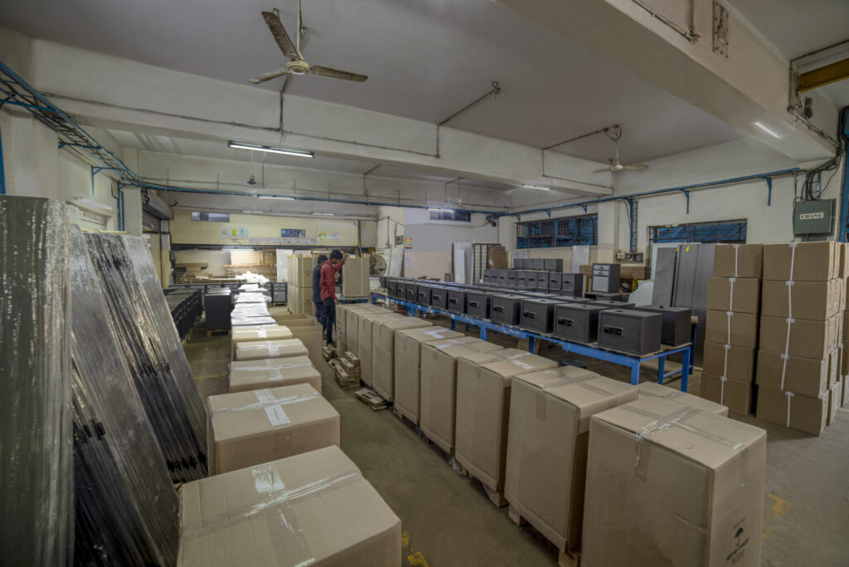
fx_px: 330
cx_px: 424
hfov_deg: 104.2
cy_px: 284
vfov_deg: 81.2
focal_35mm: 14
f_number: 8
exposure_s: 1/3
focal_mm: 14
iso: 320
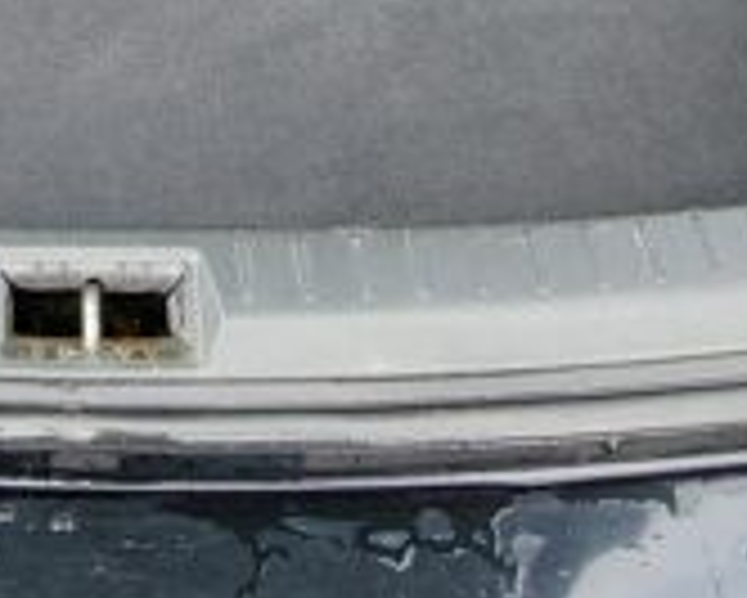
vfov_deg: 18.9
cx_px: 18
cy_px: -490
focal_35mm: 61
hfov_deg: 29.1
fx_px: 1349
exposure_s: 1/133
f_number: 2.2
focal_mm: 1.74
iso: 32
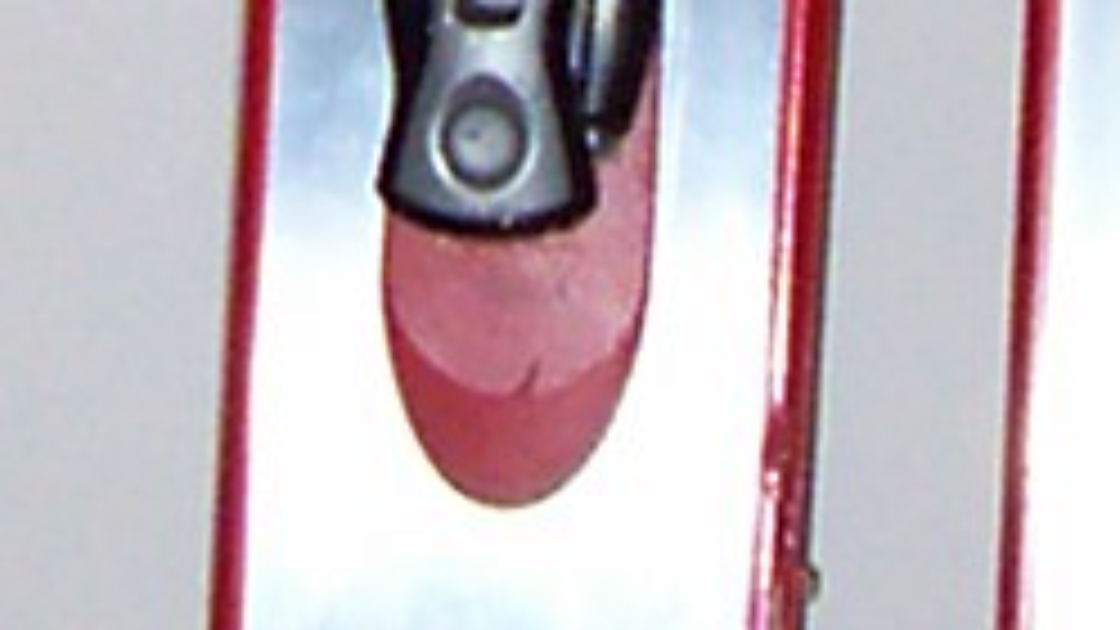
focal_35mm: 343
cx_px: 211
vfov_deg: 3.4
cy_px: -1449
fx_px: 10185
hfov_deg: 6.3
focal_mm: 5.6
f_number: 2.7
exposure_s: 1/64
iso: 80
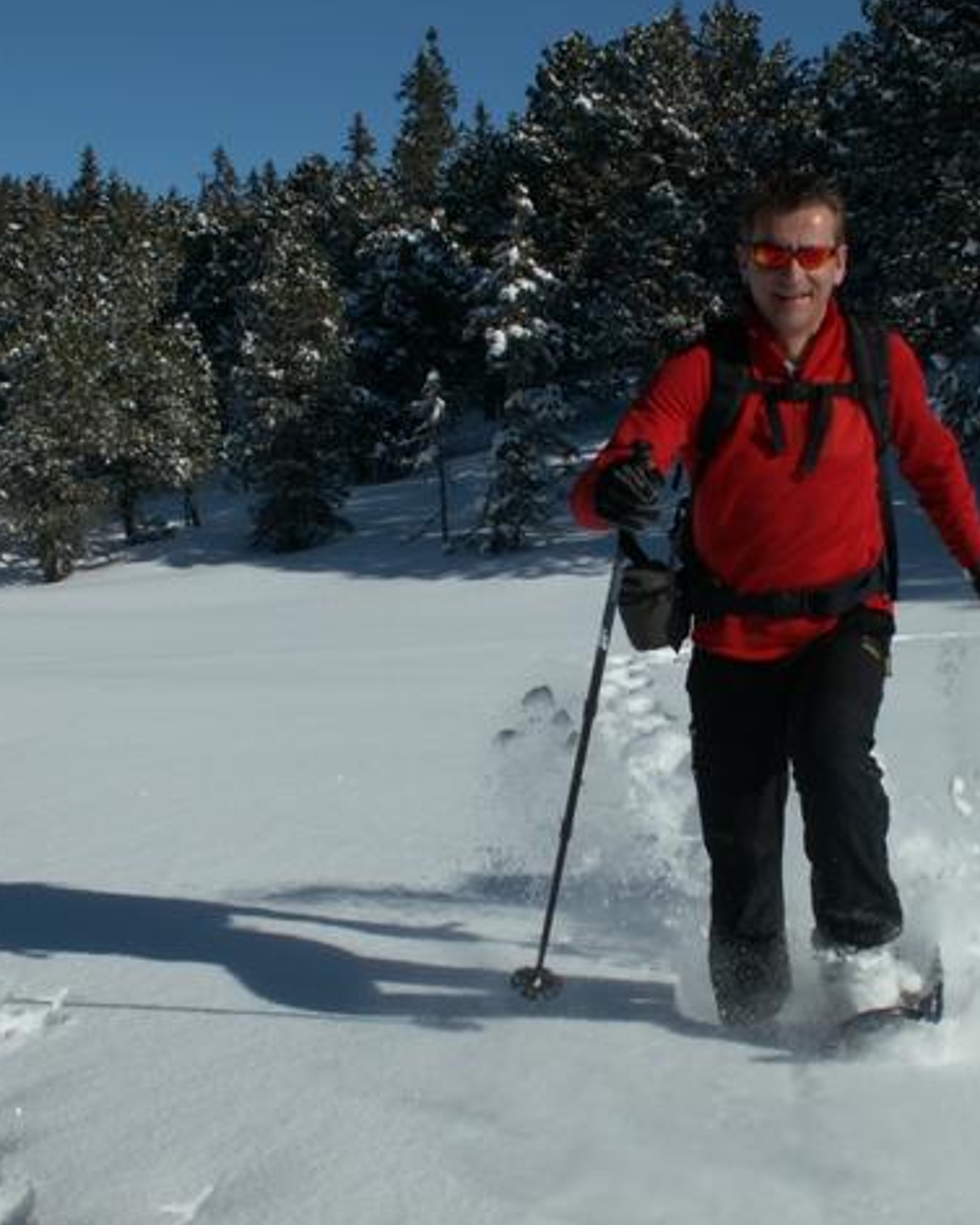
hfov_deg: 26.5
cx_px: 691
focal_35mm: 57
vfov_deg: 33.0
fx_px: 2066
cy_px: 609
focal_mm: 7.1
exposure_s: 1/800
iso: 50
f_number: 5
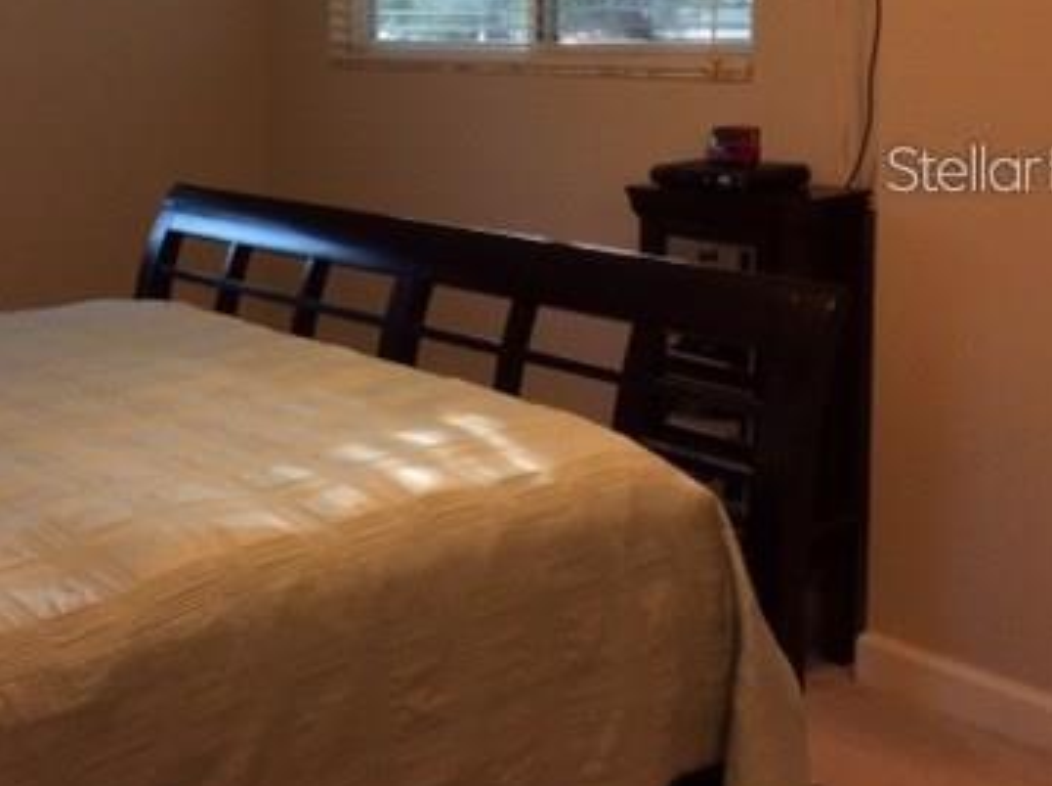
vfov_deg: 25.2
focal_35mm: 57
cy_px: 167
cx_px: 226
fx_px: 1729
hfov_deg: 33.0
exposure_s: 1/24
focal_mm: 3.3
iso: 50
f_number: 2.4
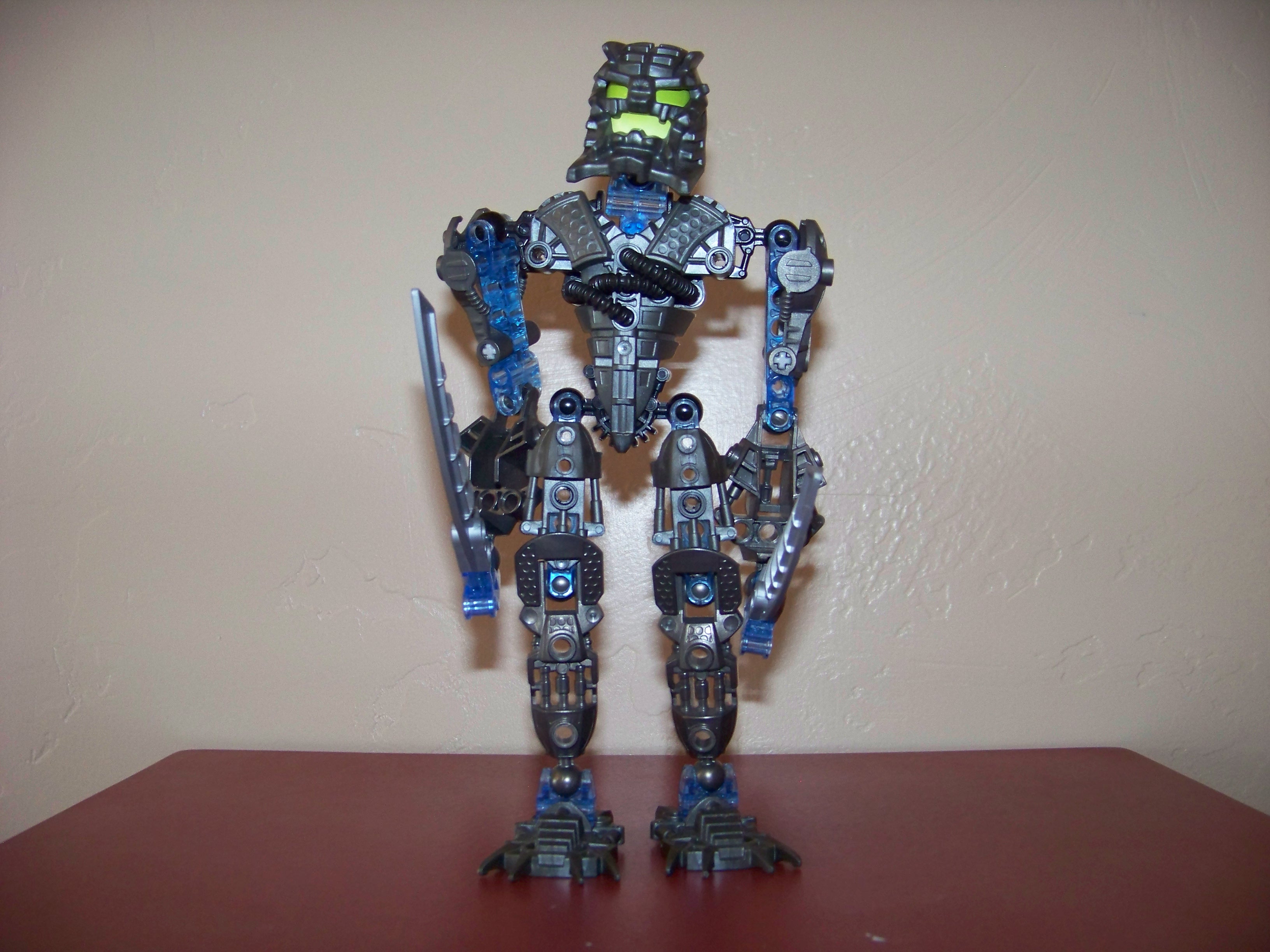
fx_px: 1321
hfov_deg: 51.4
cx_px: 635
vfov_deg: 39.7
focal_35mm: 36
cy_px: 476
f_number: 2.8
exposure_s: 1/30
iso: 200
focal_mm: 5.85
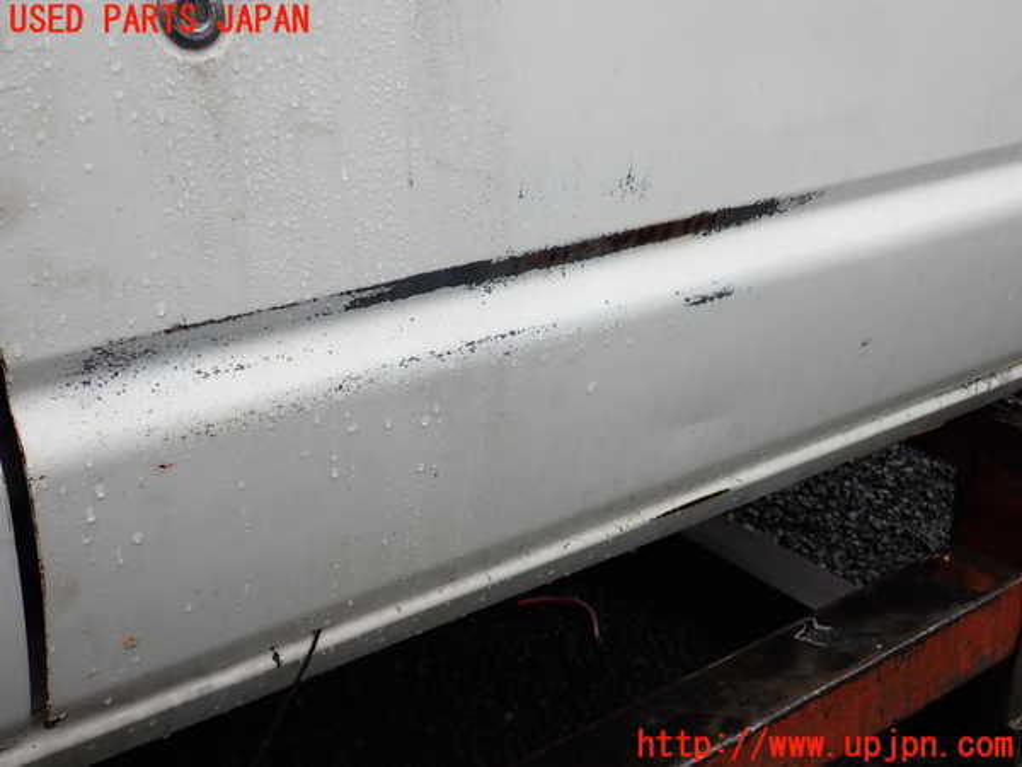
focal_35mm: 36
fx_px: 1063
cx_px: 511
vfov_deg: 39.7
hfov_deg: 51.4
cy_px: 384
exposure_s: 1/125
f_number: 2.5
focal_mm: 6.37
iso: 160
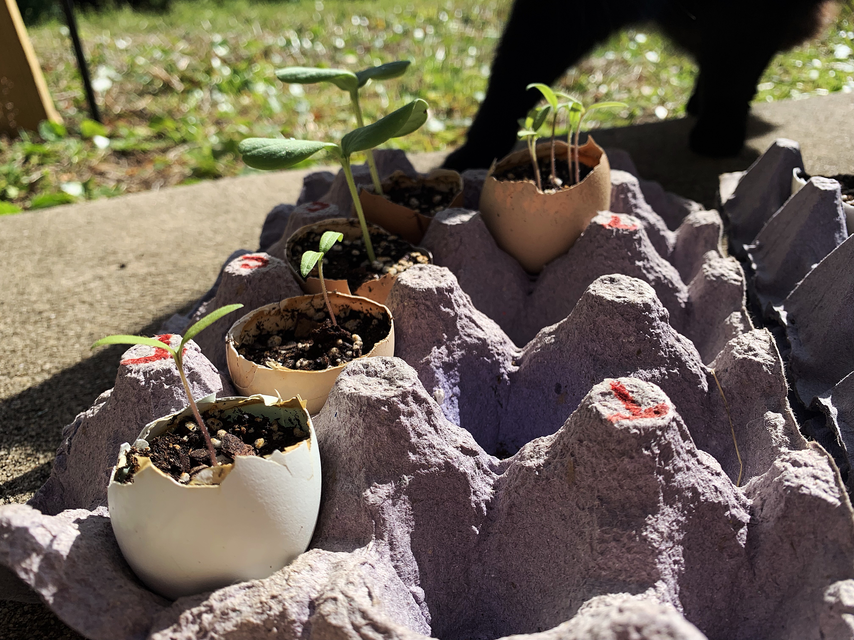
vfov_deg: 53.1
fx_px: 641
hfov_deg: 67.3
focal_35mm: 26
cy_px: 320
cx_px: 427
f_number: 1.8
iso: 25
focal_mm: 4.25
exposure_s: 1/1812
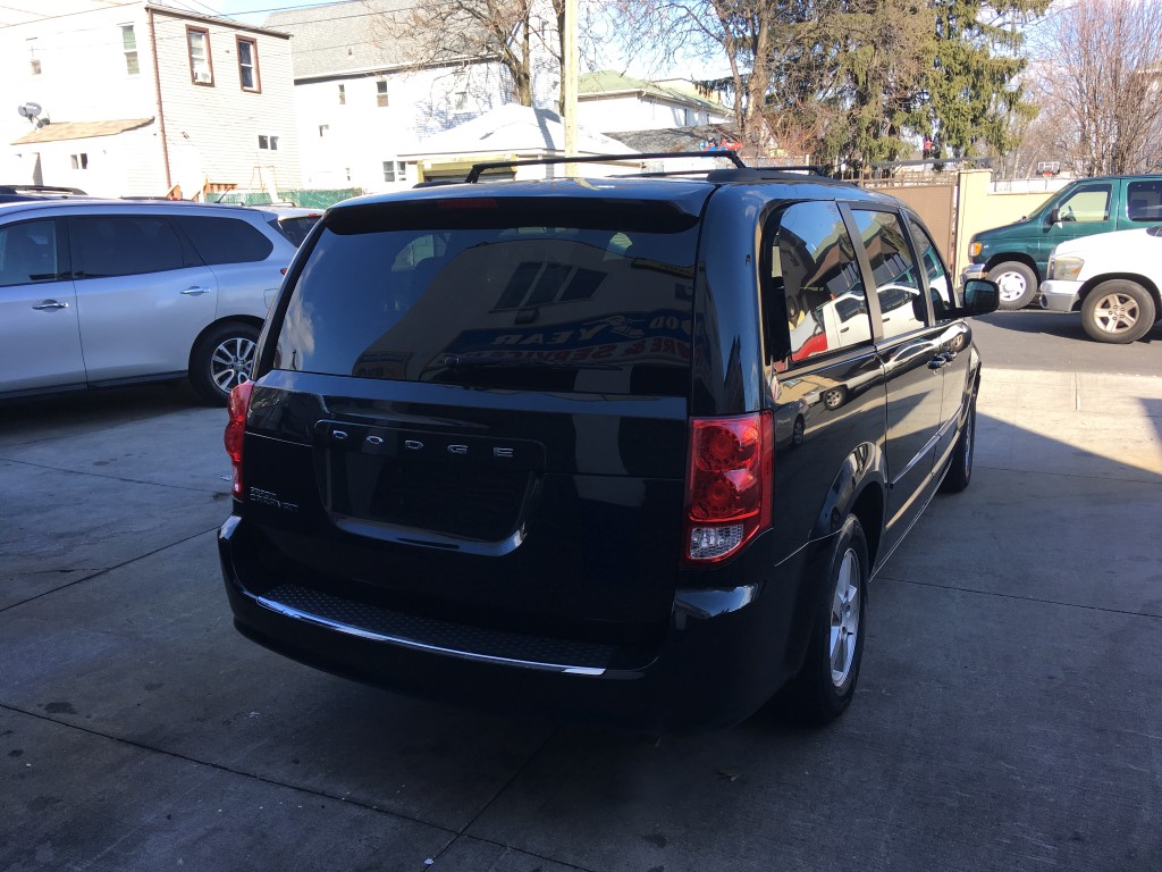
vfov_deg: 48.2
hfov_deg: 61.7
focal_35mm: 29
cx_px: 581
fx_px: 973
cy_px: 436
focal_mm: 4.15
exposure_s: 1/386
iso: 25
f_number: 2.2
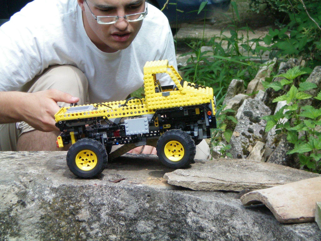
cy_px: 120
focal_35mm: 114
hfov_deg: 17.3
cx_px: 160
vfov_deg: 13.0
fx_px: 1057
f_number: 5.9
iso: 125
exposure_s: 1/250
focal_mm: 18.9
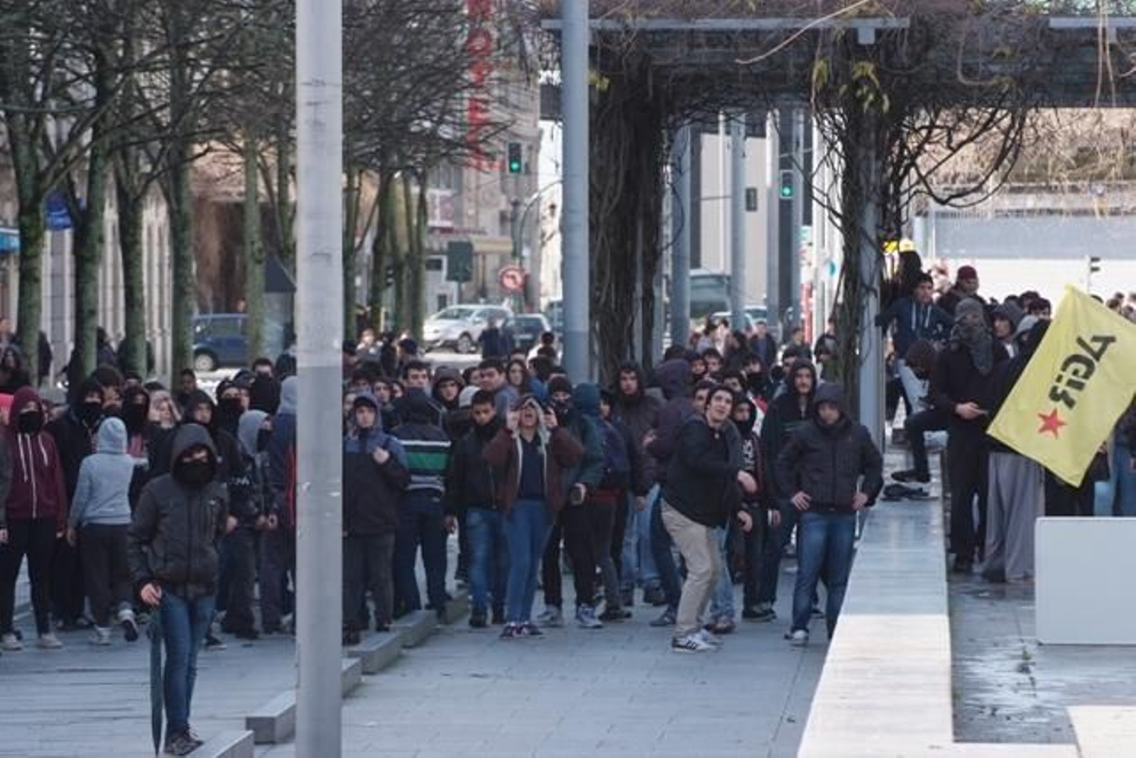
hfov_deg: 7.8
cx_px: 568
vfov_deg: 5.2
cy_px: 379
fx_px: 8302
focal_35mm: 263
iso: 500
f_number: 6.3
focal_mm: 175
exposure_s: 1/250
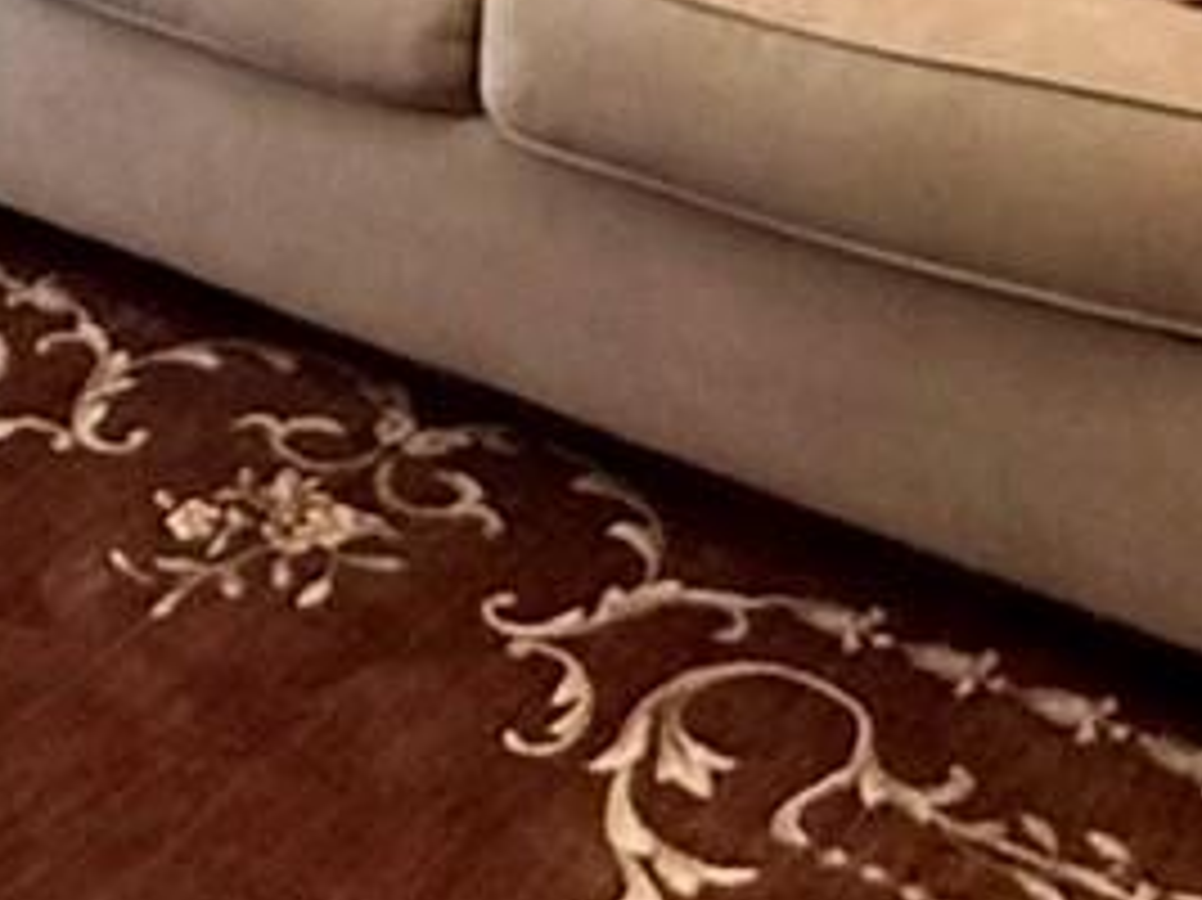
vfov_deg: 13.7
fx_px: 2915
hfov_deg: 23.2
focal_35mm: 84
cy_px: -1116
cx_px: 446
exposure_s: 1/120
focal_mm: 2.22
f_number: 2.2
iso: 400
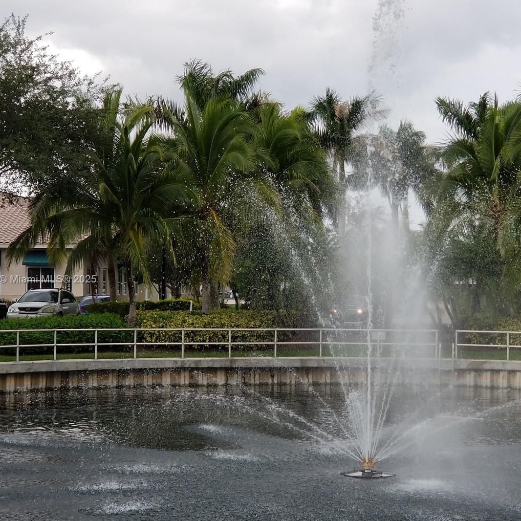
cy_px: 280
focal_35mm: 69
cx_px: 331
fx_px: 1175
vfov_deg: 25.0
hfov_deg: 24.9
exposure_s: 1/386
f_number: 2.4
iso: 25
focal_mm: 6
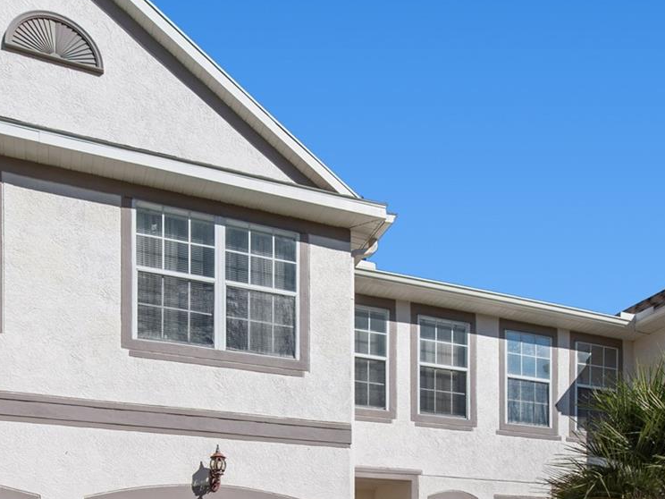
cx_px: 235
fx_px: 596
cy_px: 383
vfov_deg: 43.8
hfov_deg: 57.4
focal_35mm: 31
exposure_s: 1/1000
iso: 100
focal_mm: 10
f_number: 7.1
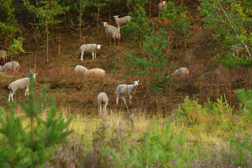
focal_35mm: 170
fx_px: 1190
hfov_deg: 12.1
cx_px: 126
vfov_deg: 8.1
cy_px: 84
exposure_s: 1/170
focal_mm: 113.8
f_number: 5.6
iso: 640
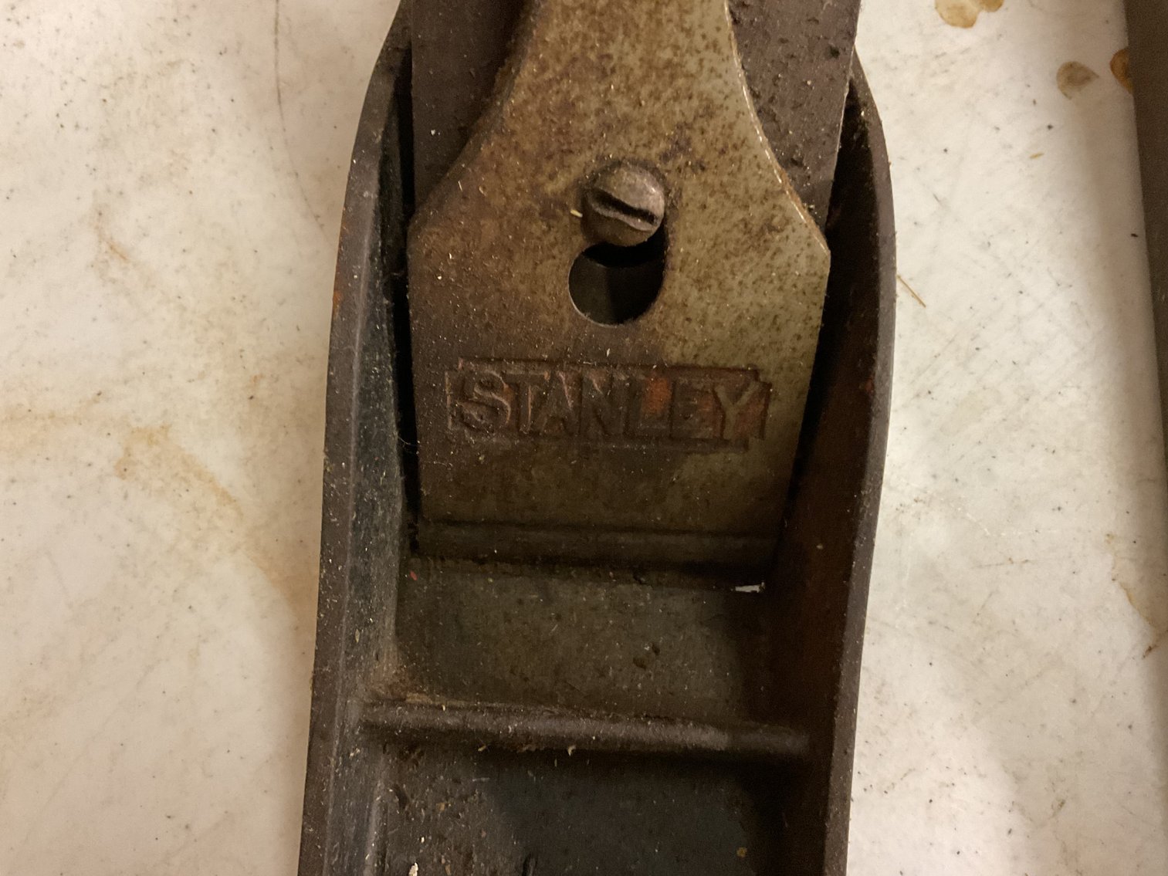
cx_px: 584
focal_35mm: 29
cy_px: 438
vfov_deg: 48.2
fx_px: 979
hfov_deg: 61.7
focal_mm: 3
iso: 320
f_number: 1.8
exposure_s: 1/30
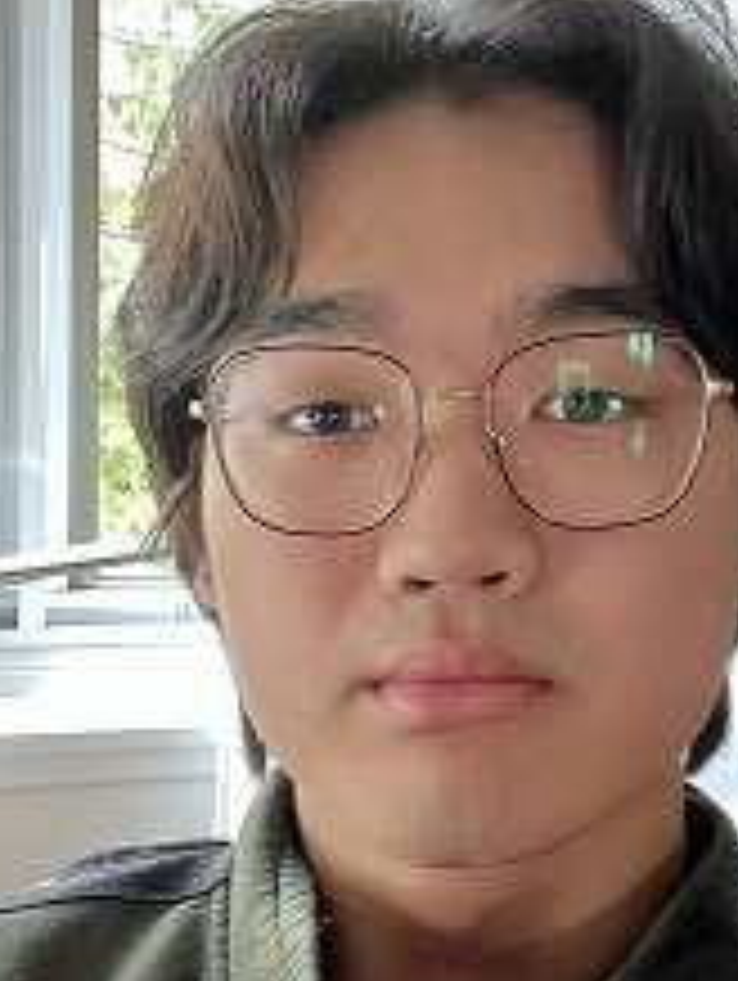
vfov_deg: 36.1
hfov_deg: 27.6
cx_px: 414
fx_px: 1504
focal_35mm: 53
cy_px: 464
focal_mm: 2.71
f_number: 2.2
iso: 640
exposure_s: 1/20
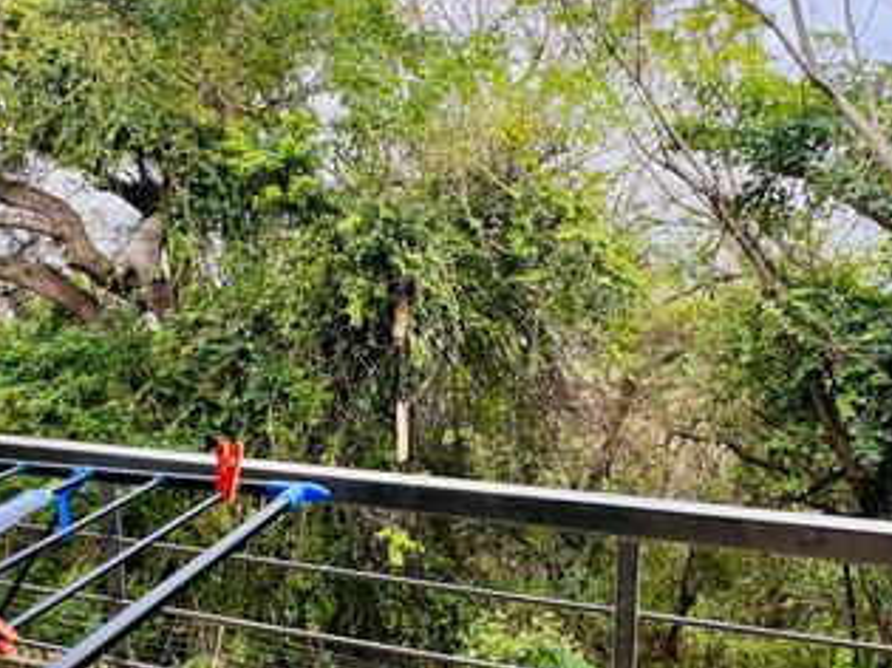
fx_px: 850
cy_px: 410
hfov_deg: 55.1
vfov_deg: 42.6
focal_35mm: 33
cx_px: 379
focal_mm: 1.57
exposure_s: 1/99
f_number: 1.8
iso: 32
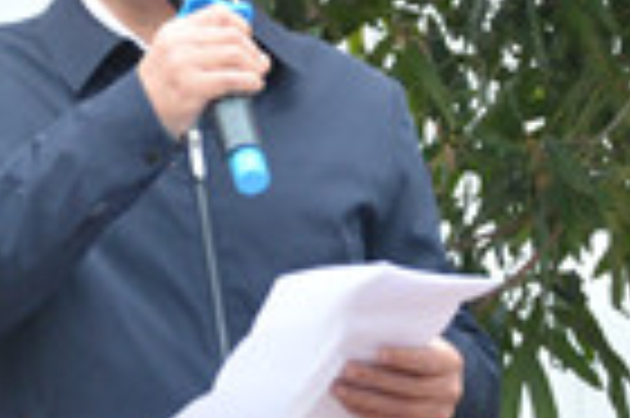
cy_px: 117
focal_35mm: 342
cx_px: 144
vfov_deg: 4.0
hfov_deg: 6.0
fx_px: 5978
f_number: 5
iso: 1100
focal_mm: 58
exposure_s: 1/80
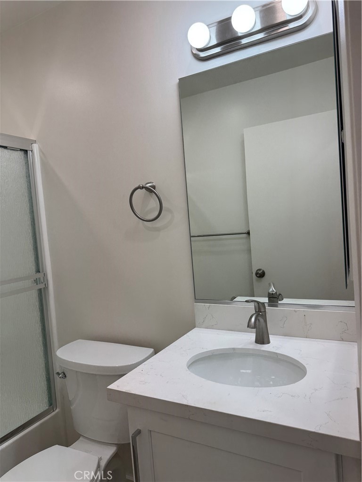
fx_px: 335
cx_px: 181
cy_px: 241
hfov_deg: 56.8
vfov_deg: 71.6
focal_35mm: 24
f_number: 1.78
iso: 80
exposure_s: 1/311
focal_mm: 6.76
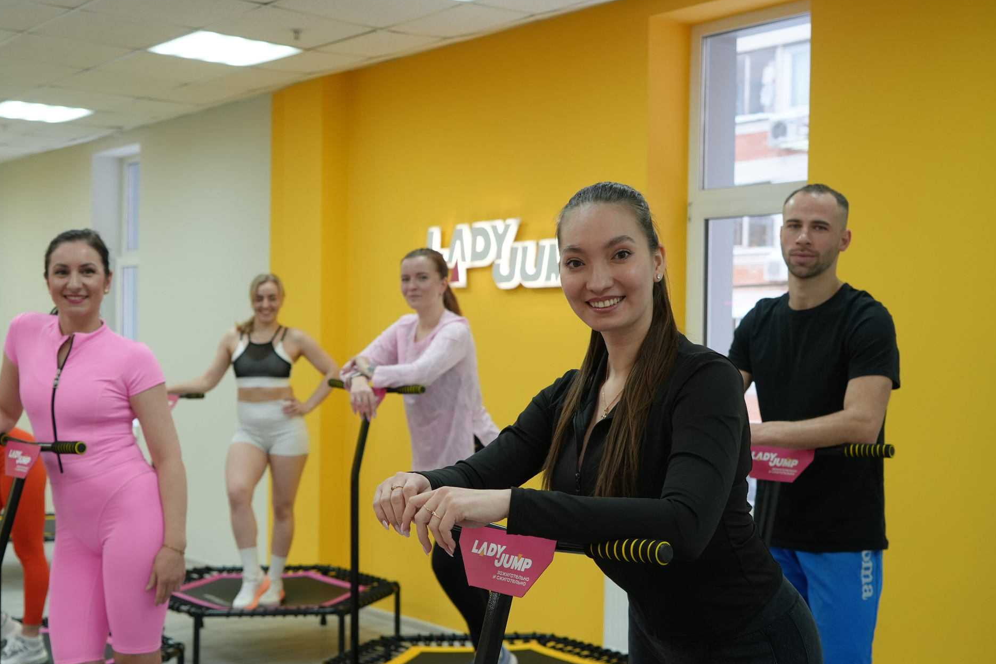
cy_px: 370
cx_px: 388
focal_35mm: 48
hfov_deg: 40.9
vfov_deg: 28.1
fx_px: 1328
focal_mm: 35
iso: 500
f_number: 4
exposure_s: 1/160
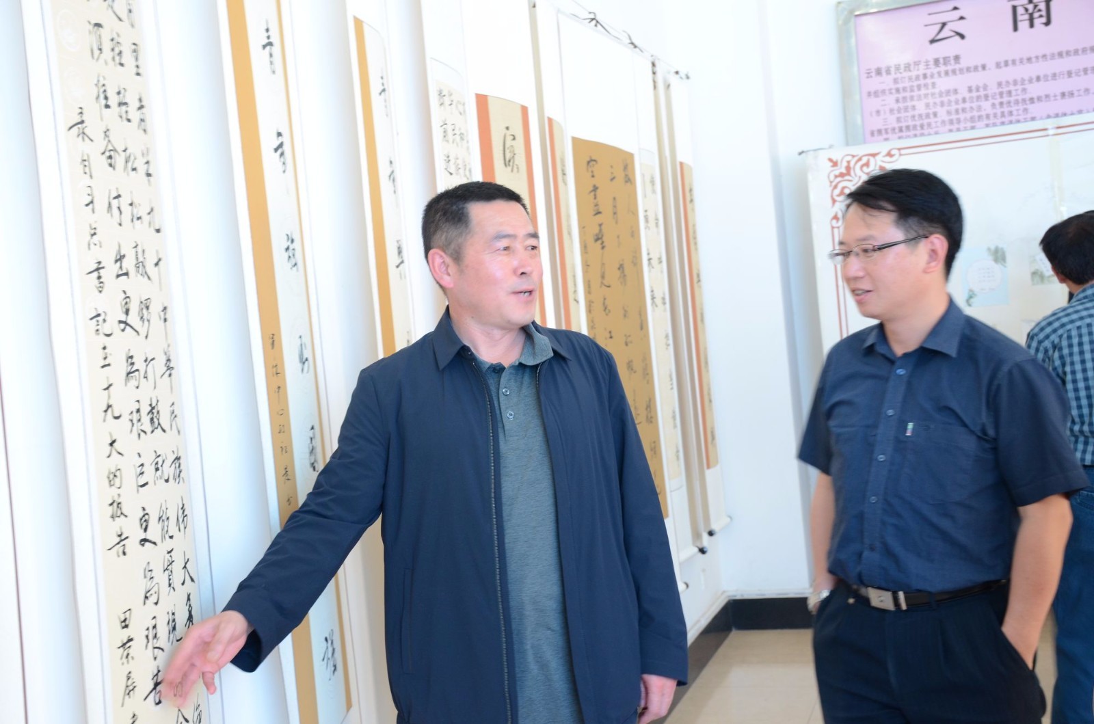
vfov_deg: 26.4
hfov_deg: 39.0
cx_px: 547
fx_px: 1546
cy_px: 362
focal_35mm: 51
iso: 640
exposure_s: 1/20
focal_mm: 34
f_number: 5.6
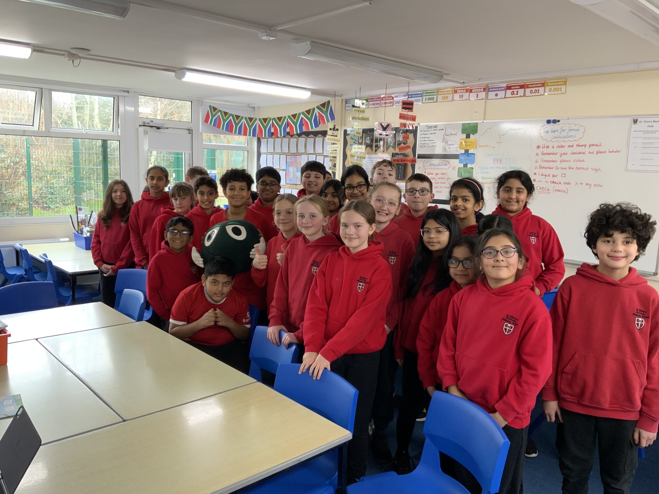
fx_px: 552
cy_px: 247
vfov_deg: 48.2
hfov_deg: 61.7
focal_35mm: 29
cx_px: 330
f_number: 1.8
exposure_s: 1/50
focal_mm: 3
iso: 100
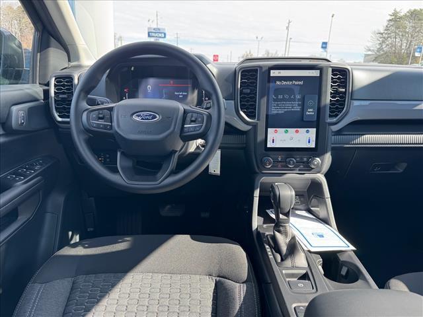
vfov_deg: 56.8
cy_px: 158
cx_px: 212
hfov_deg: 71.6
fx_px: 293
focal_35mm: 24
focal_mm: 6.76
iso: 64
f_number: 1.78
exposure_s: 1/173
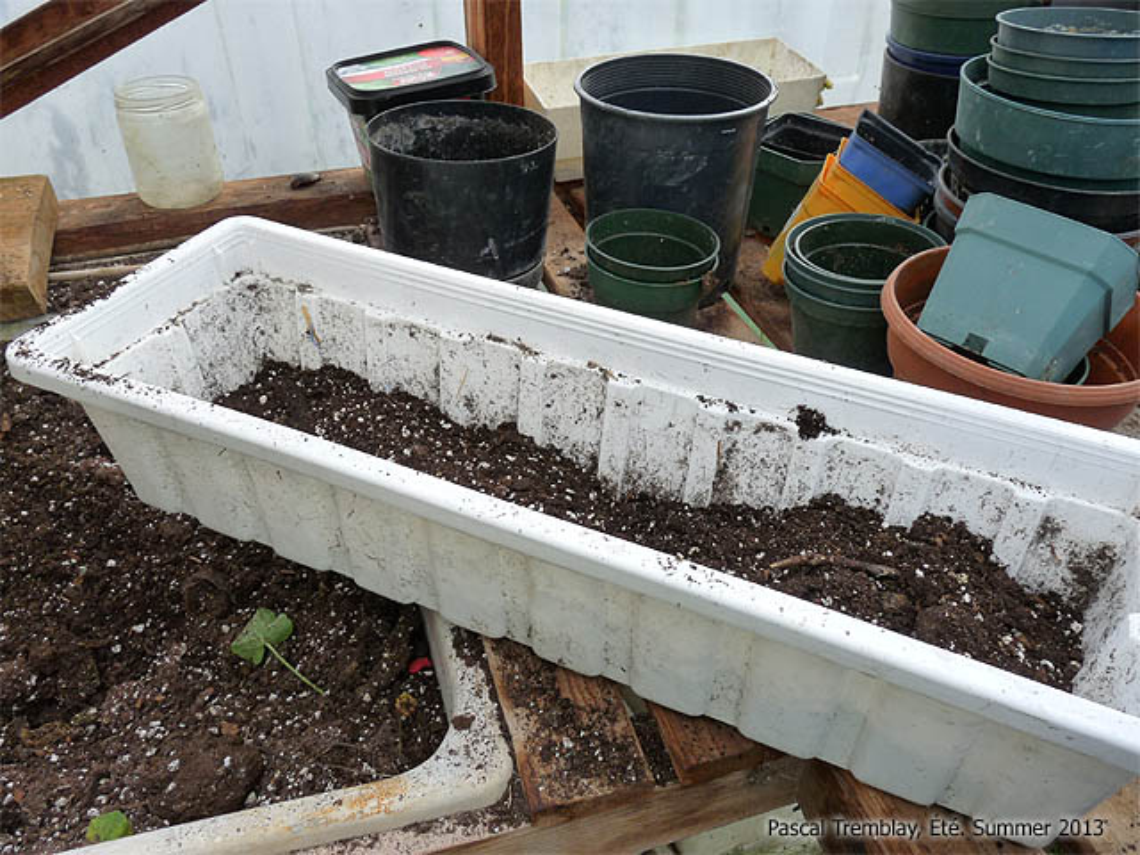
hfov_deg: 65.3
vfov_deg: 51.4
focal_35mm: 27
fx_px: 889
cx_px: 570
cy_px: 428
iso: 160
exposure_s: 1/200
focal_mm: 4.8
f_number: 4
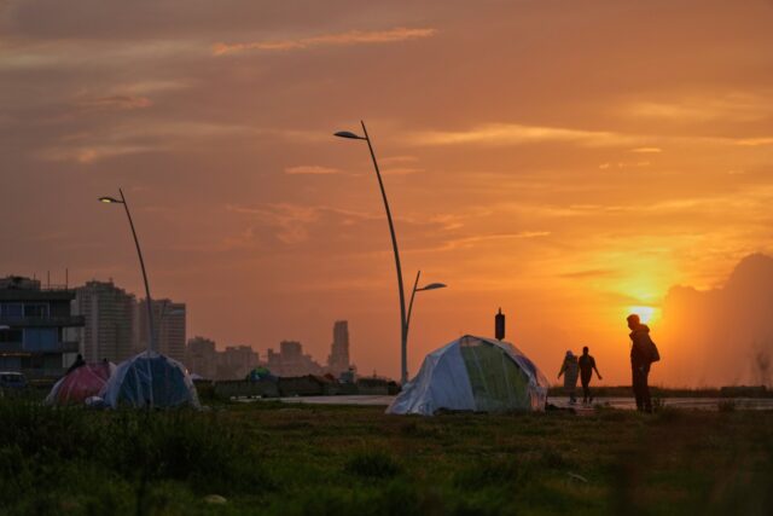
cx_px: 386
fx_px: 2105
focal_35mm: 98
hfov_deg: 20.8
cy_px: 258
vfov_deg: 14.0
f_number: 2.8
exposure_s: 1/4000
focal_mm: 98
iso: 640
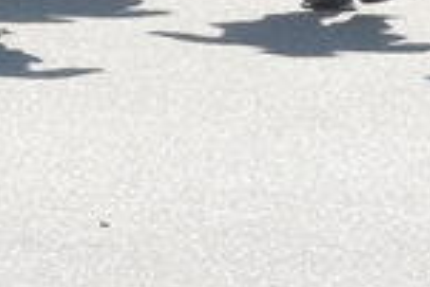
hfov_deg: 1.0
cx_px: -71
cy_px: -637
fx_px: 24186
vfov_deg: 0.7
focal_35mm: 2023
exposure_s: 1/320
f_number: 18
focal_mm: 170
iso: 640
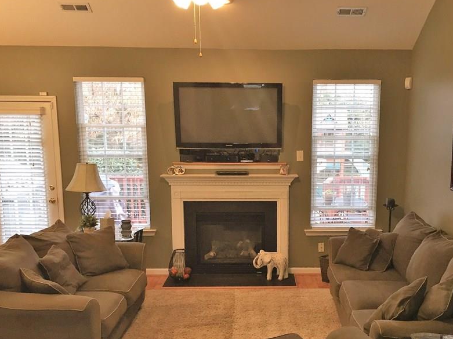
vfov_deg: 37.4
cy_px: 216
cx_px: 276
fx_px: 497
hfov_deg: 48.6
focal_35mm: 38
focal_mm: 4.15
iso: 80
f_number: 2.2
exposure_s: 1/30
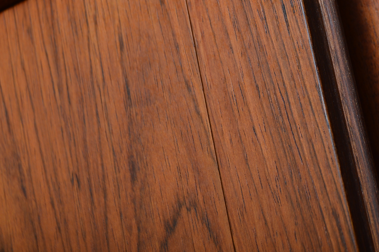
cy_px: 14
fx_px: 1031
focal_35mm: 98
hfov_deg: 20.5
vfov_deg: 13.8
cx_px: 332
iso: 200
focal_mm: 34
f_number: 4.5
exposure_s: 1/200
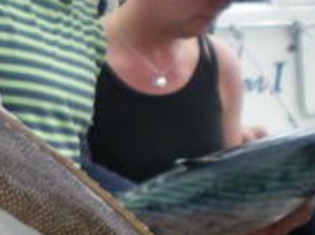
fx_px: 1063
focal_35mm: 117
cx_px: -192
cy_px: 104
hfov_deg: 15.3
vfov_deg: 12.6
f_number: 3.1
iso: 50
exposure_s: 1/160
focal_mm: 6.3
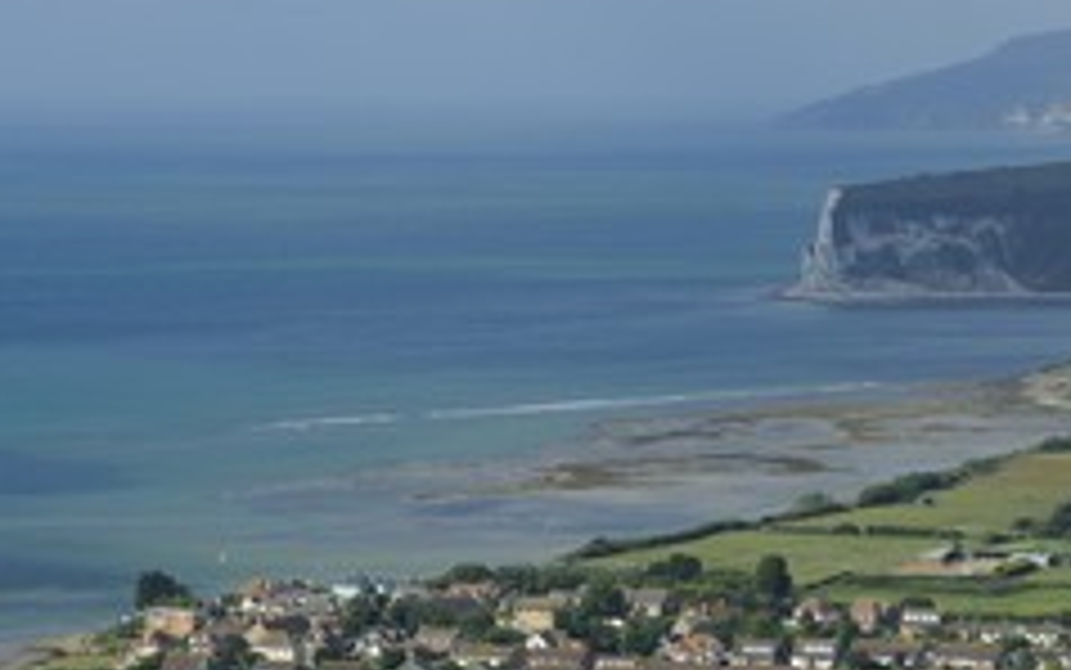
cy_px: 580
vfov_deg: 6.9
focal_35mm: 189
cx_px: 549
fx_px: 5519
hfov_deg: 11.1
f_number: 9
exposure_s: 1/800
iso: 400
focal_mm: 105
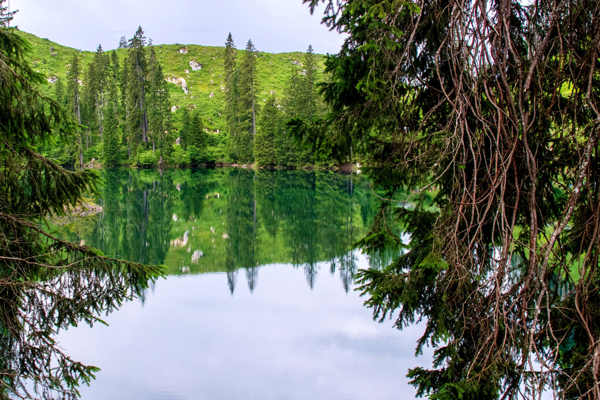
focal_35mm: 59
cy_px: 175
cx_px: 252
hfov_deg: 33.9
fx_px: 983
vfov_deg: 23.0
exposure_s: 1/1600
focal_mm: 28
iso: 800
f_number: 7.1
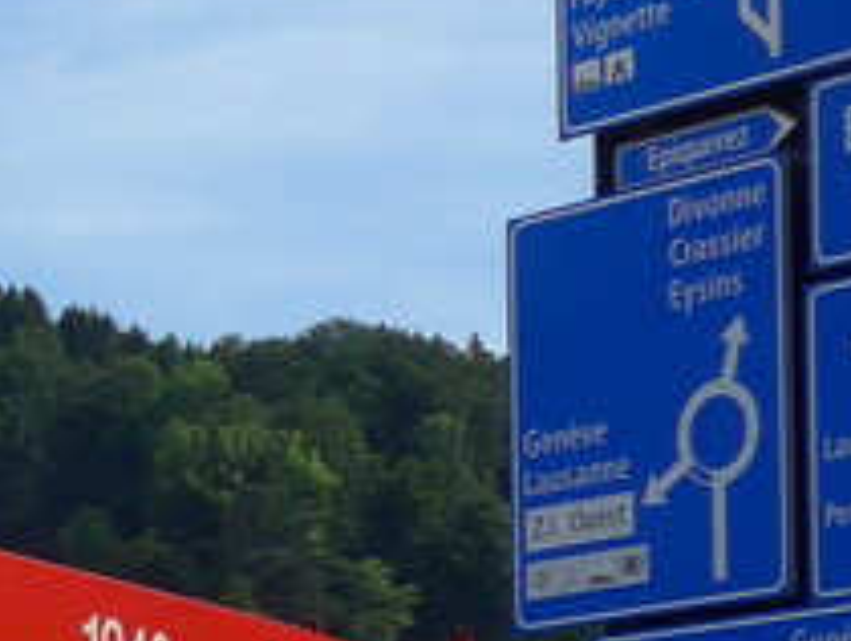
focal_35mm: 194
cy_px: 957
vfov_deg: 7.5
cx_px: -1370
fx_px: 4775
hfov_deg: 8.9
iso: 80
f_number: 2.8
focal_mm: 7
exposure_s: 1/1600
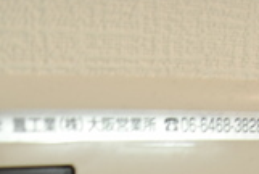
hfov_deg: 19.0
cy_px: 337
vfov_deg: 11.7
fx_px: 771
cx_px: 77
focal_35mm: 107
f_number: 3.5
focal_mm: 18
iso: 100
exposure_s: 1/8
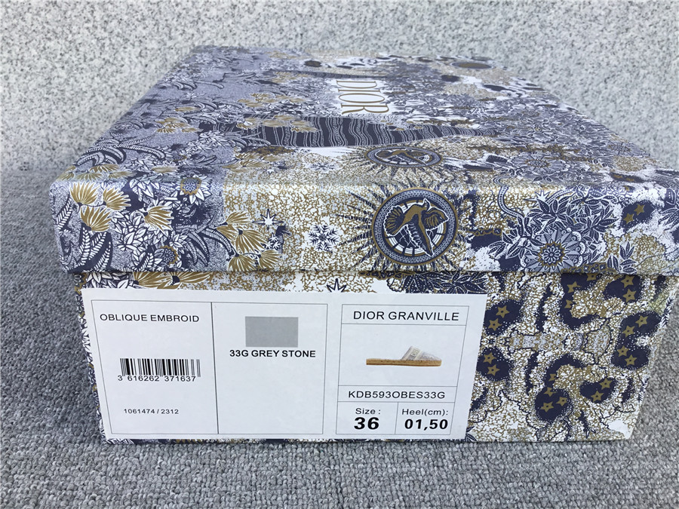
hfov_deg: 58.4
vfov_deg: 45.4
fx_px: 608
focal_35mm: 31
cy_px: 254
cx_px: 340
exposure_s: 1/116
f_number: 2.4
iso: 25
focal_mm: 3.3
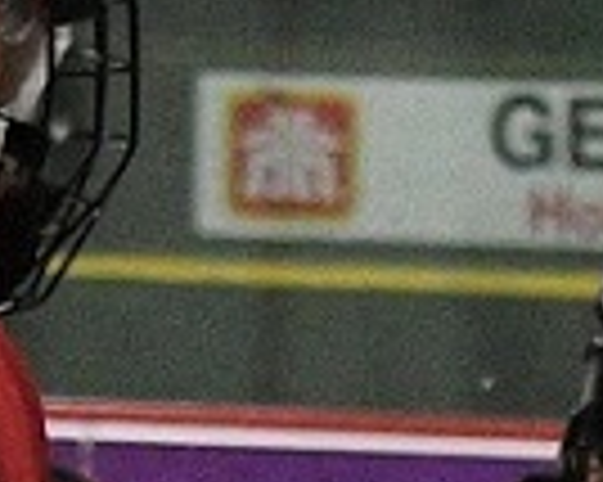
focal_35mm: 862
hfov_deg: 2.2
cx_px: 1422
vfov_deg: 1.8
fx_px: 15372
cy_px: 1628
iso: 2500
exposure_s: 1/1000
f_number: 2.8
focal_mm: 70
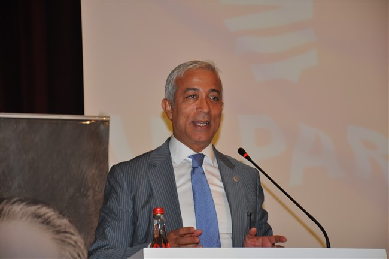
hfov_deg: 14.9
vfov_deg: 9.9
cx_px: 194
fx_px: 1490
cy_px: 130
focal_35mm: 138
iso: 800
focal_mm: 92
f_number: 5.6
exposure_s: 1/60
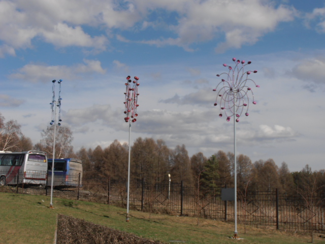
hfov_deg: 33.8
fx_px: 535
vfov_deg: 25.7
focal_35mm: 57
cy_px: 122
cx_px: 162
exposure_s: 1/1600
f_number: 4.5
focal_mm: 10.04
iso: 80
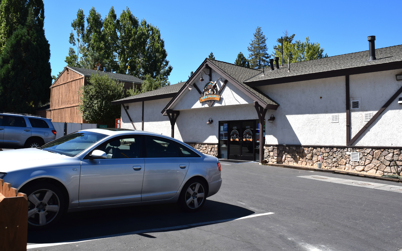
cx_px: 200
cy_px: 120
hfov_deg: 61.2
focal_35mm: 31
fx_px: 340
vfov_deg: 40.6
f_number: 10
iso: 200
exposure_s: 1/400
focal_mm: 20
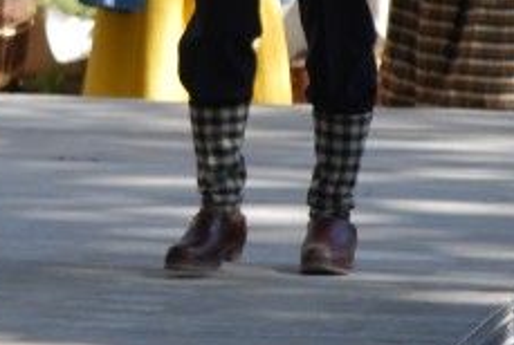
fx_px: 7344
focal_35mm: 513
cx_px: -141
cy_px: -102
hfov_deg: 4.0
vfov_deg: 2.7
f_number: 5.6
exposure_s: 1/500
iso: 200
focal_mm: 98
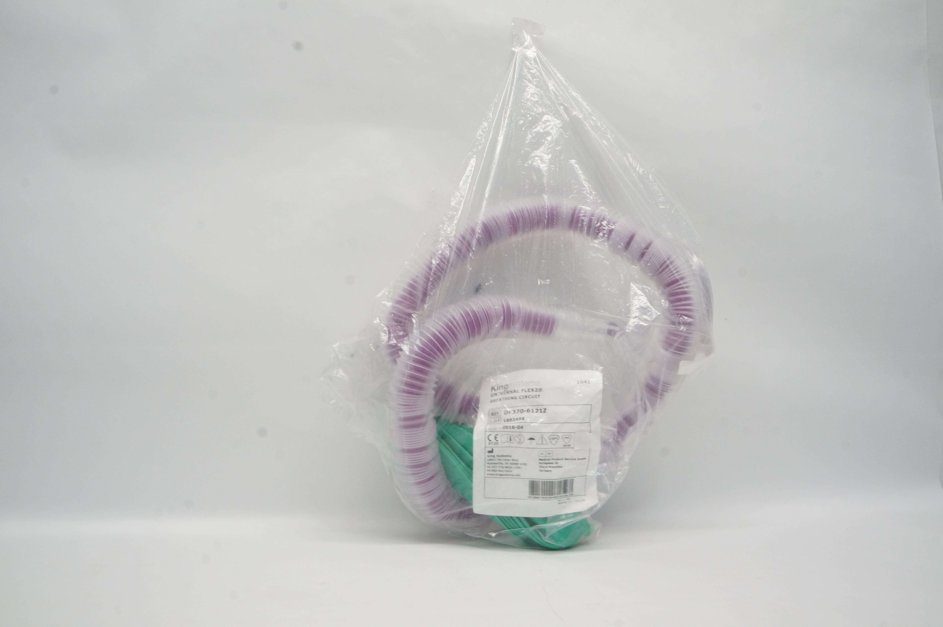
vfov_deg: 47.8
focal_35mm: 27
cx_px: 472
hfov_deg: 67.4
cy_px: 314
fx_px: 706
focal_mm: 18
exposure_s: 1/20
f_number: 16
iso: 800
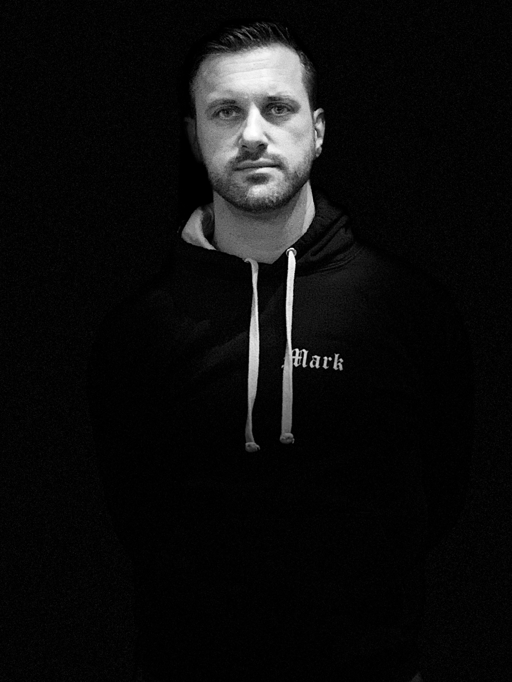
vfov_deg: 36.8
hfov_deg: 28.0
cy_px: 341
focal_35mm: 52
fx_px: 1025
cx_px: 256
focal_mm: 6
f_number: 2.4
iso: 640
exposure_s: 1/25
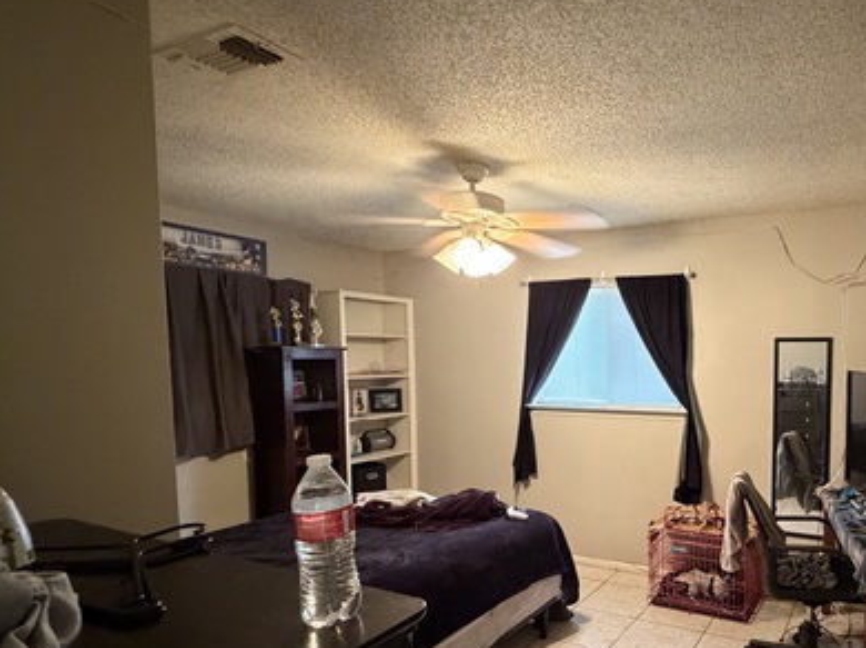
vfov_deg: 58.3
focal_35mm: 23
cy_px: 395
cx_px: 635
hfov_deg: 69.7
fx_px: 575
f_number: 2.2
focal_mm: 2.22
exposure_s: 1/40
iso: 1000
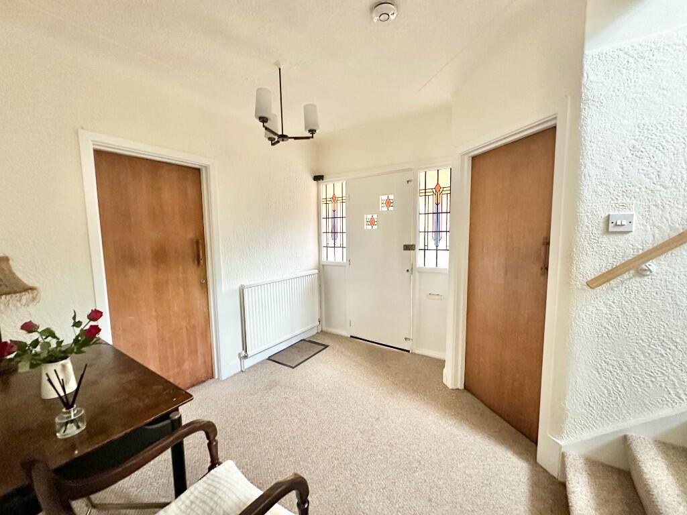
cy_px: 258
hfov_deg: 102.1
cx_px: 344
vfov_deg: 85.7
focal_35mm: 14
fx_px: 278
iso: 640
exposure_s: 1/60
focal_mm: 2.22
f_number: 2.2
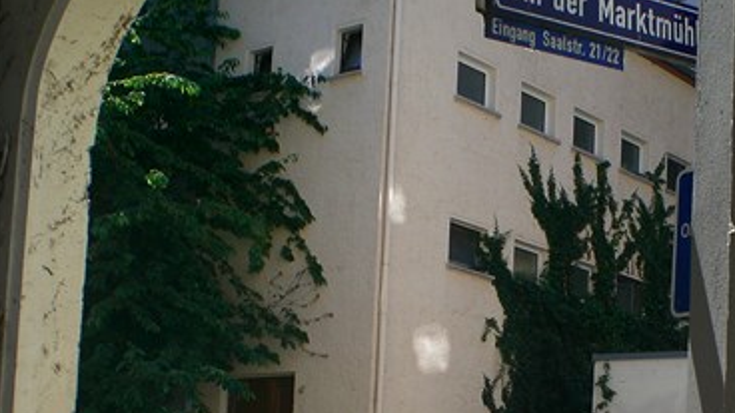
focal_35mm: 72
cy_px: 471
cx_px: 563
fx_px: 1403
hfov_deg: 28.8
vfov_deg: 16.2
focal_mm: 6.3
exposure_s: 1/250
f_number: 4.4
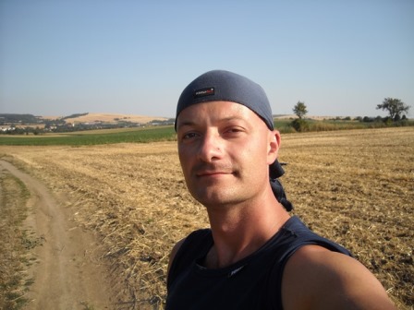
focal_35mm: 35
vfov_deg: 40.7
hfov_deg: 52.6
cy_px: 155
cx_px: 207
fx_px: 419
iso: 64
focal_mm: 5.7
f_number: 5.6
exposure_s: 1/228
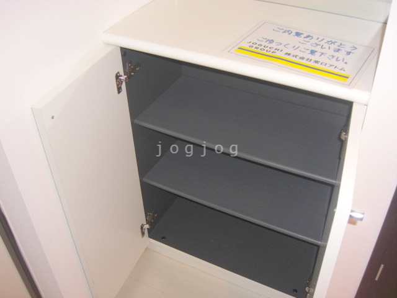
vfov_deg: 37.7
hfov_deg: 49.0
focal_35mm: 38
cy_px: 149
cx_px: 198
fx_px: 436
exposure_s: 1/60
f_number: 2.8
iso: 200
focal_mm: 7.9
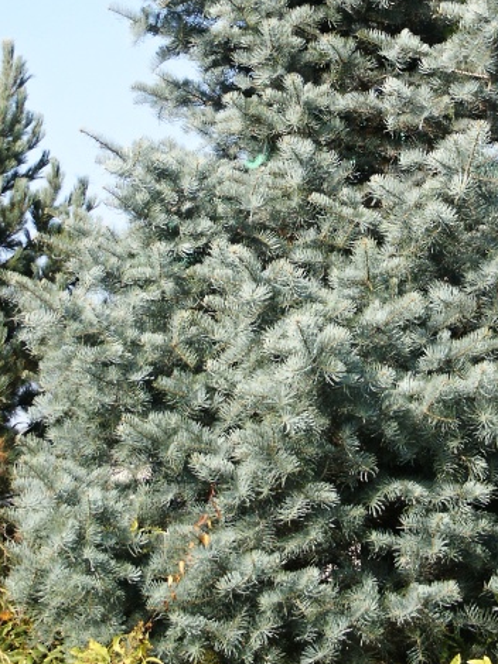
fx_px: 1766
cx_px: 318
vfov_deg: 21.2
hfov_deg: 16.0
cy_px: 208
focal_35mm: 92
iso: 64
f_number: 3.6
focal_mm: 11.23
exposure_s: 1/500
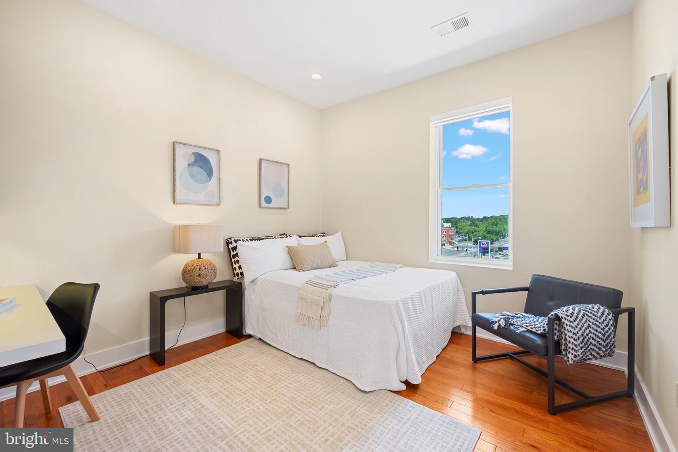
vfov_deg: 77.3
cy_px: 226
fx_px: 282
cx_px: 339
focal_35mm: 15
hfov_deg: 100.4
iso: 320
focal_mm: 15
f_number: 8
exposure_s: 1/4
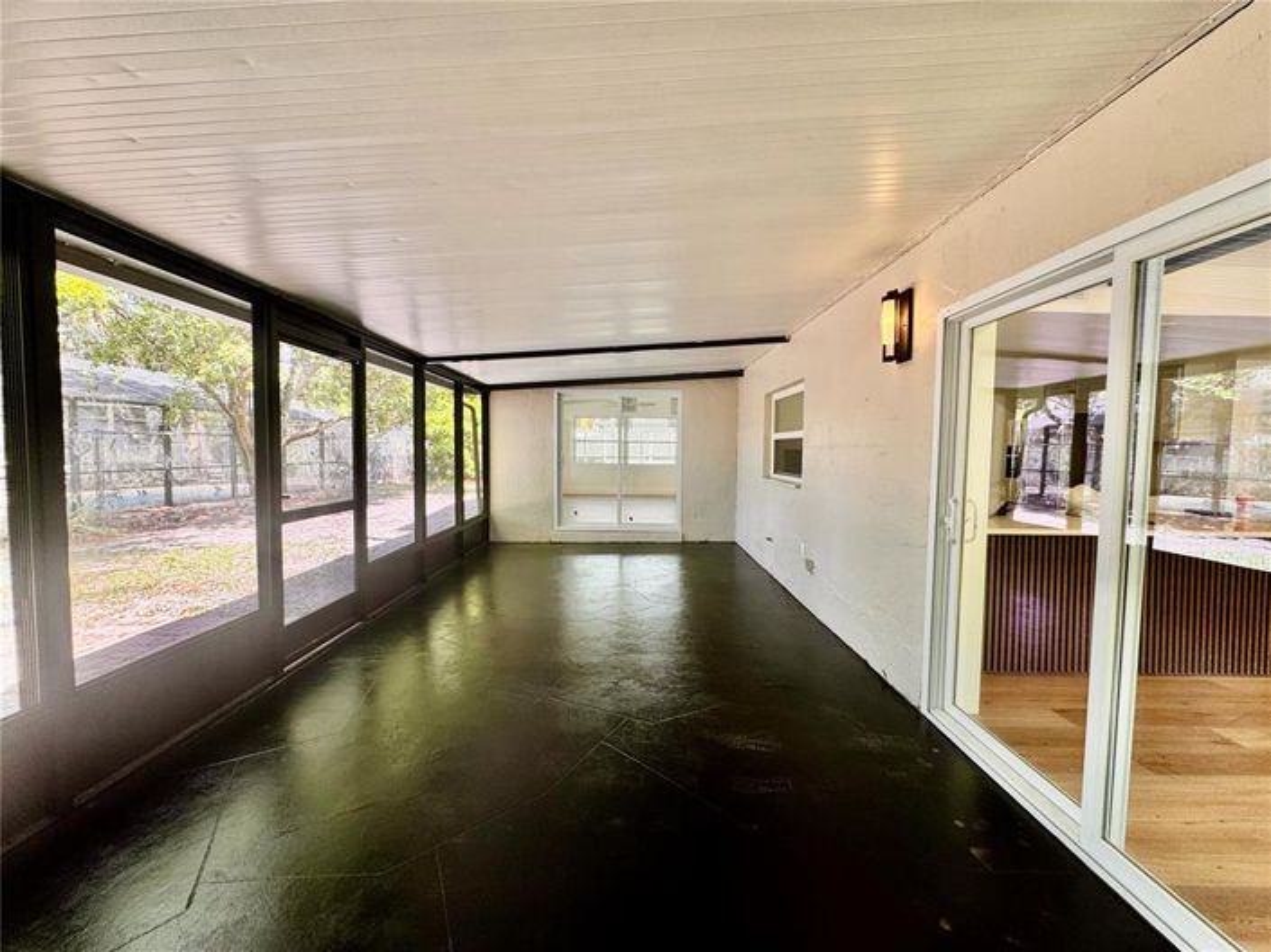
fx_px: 514
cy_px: 476
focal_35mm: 14
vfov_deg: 85.6
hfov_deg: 102.1
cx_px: 636
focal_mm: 2.22
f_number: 2.2
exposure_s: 1/120
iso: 100
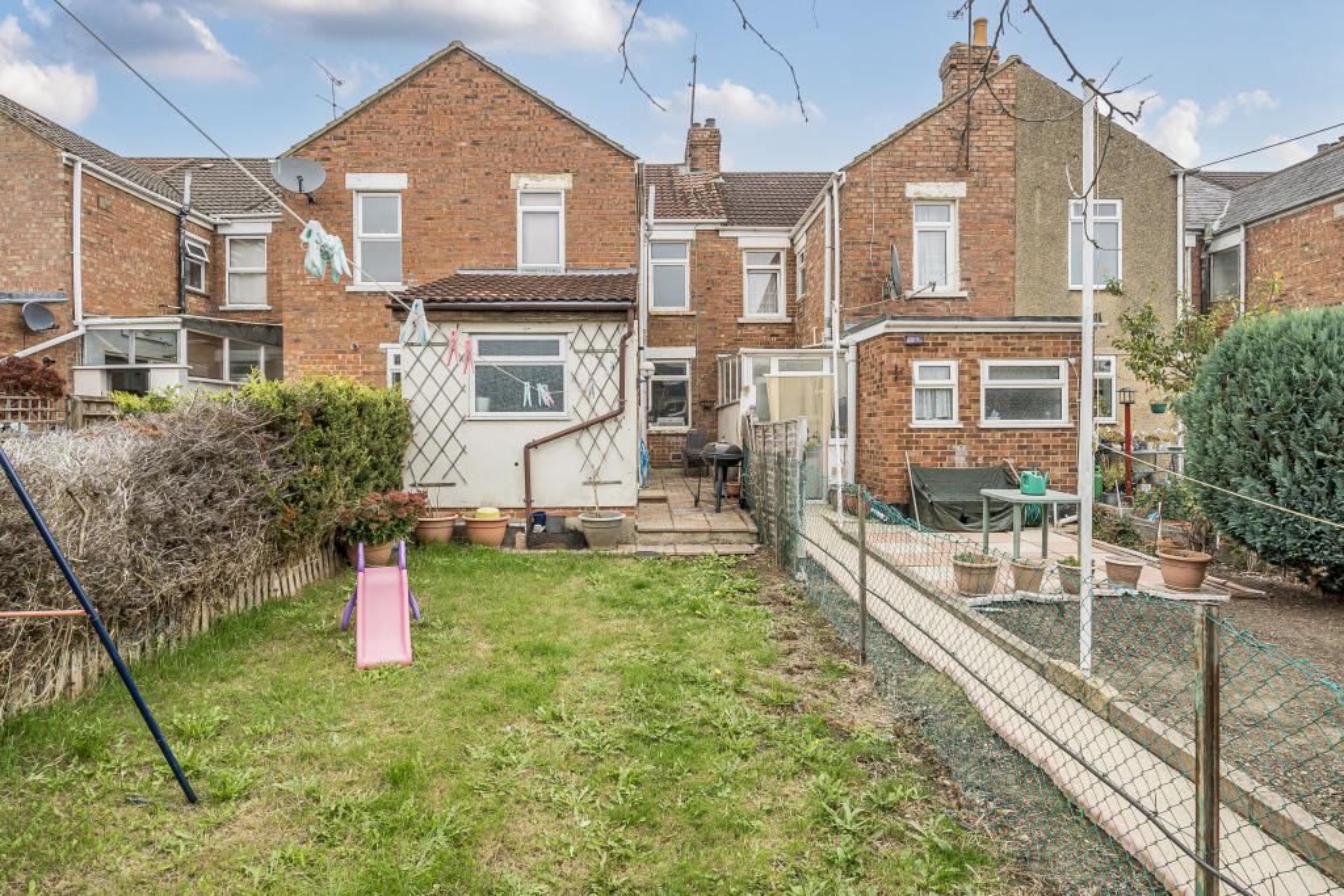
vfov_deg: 67.4
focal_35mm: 18
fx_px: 672
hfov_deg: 90.0
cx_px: 672
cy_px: 448
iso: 400
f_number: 8
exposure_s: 1/100
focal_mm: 12
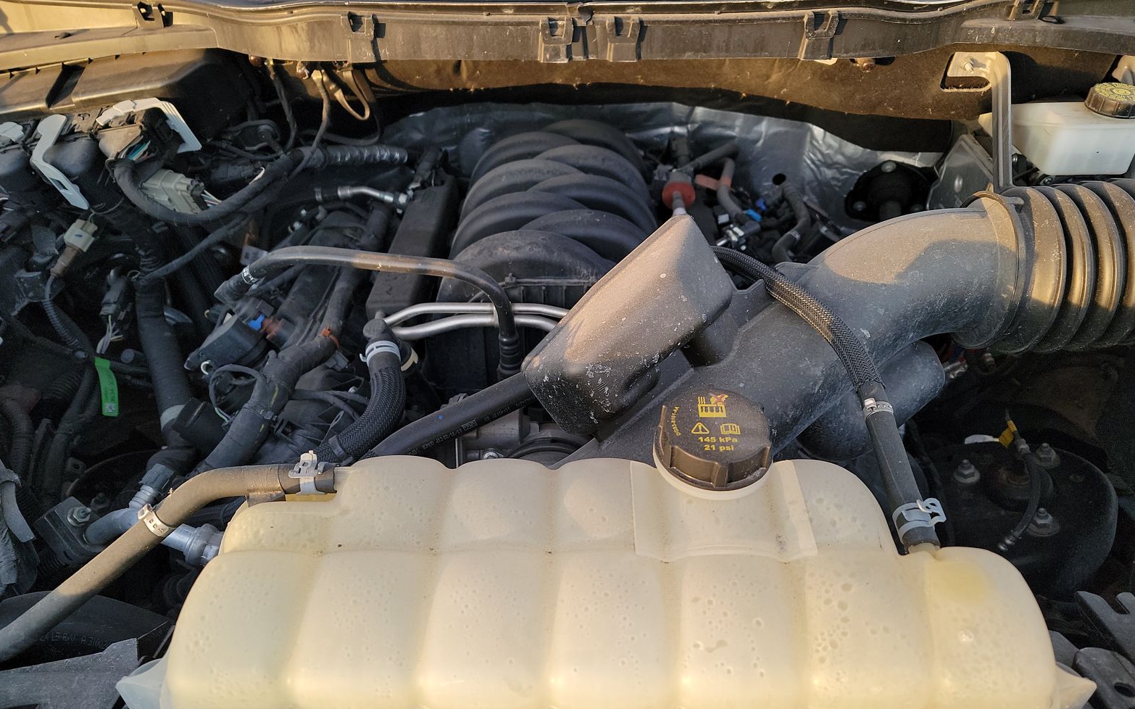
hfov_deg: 70.4
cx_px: 573
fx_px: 804
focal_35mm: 26
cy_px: 378
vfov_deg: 47.5
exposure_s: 1/59
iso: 76
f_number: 1.8
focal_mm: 6.7
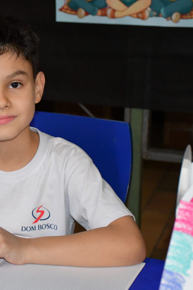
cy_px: 151
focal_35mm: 98
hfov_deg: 13.8
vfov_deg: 20.8
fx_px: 788
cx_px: 2
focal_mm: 40
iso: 4000
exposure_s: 1/60
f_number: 4.5
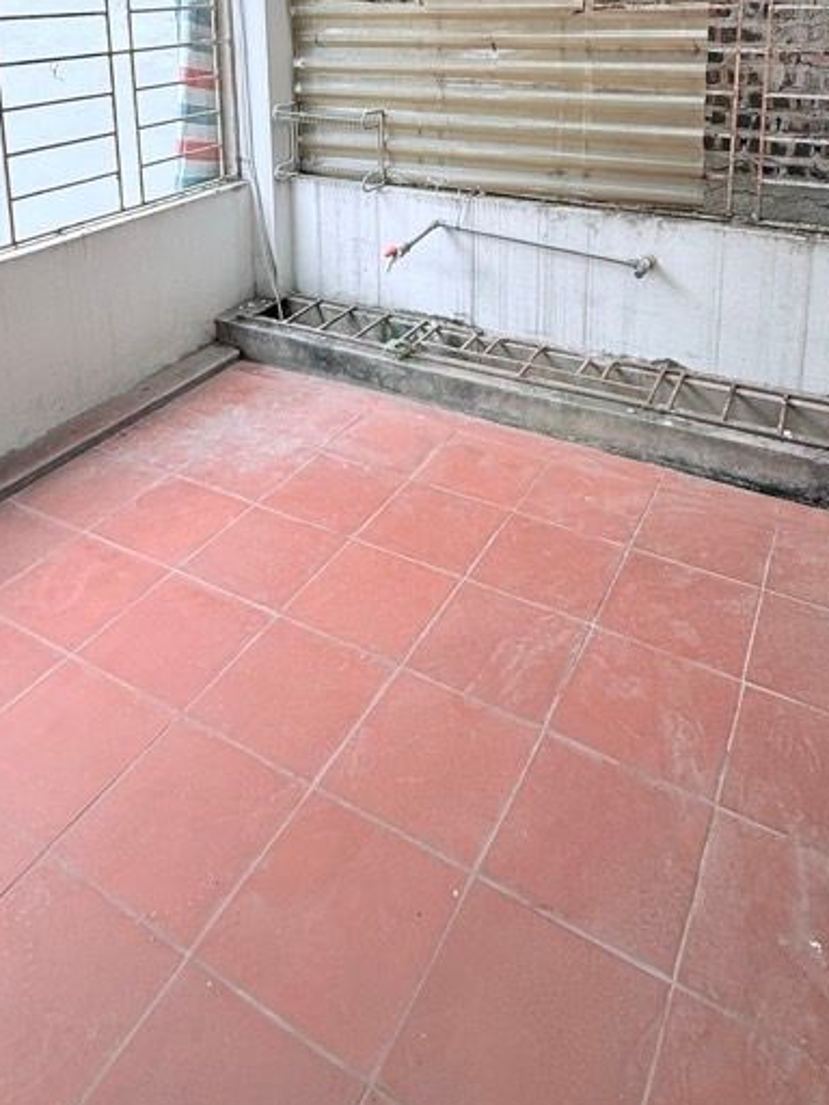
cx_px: 395
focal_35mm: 28
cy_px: 151
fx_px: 894
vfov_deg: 56.5
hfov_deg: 49.7
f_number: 2.2
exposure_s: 1/100
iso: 40
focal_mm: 2.22
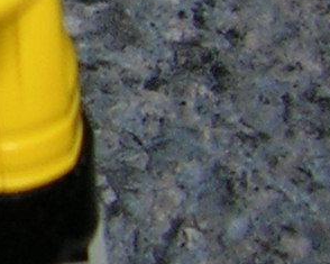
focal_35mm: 258
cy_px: -122
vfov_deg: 5.9
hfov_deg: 6.7
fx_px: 2519
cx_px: -695
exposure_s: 1/60.1
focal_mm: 5.7
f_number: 2.9
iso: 50
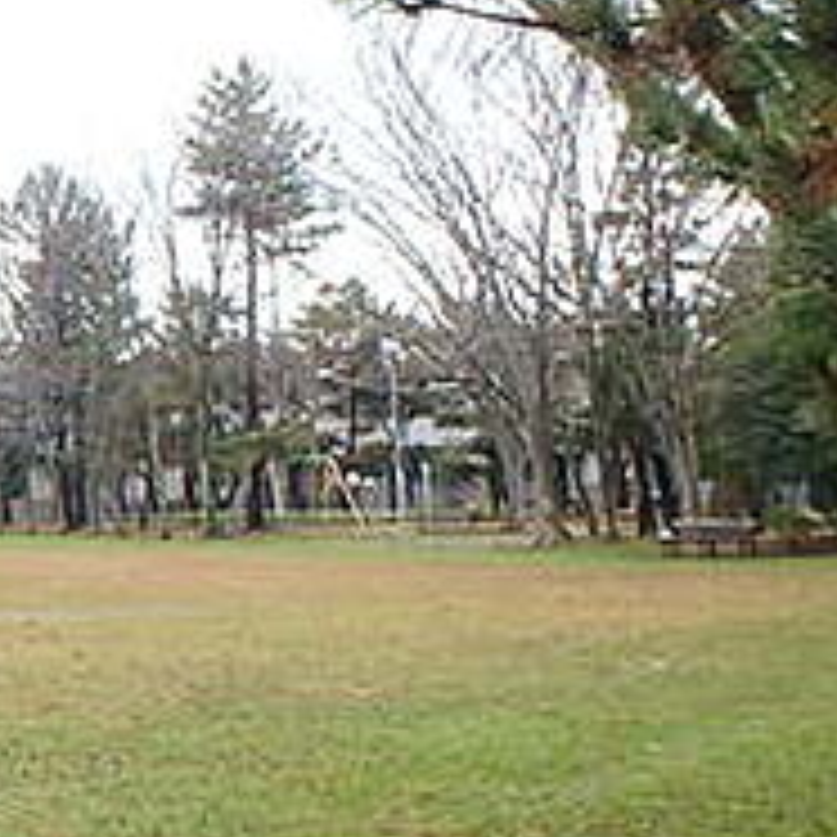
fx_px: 1696
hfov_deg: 24.6
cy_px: 331
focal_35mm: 62
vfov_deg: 27.7
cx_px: -212
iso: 125
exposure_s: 1/160
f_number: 3.5
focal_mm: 3.7
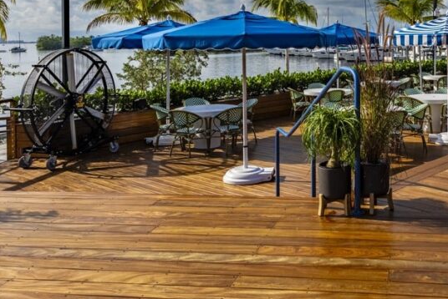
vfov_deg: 30.7
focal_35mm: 42
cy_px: 38
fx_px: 523
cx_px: 346
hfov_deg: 44.5
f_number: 9
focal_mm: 22
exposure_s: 1/20000
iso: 400
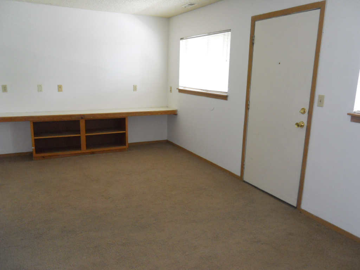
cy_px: 135
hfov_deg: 63.4
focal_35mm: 28
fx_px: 291
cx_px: 180
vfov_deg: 49.7
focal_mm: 5
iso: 400
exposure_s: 1/25
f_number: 2.7
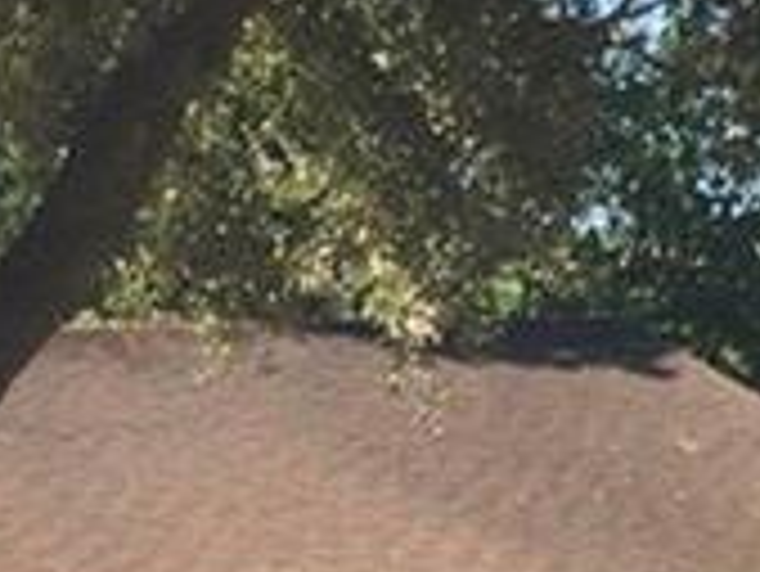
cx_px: 49
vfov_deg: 8.4
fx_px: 3867
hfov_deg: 11.1
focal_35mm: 176
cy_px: 698
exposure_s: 1/542
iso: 32
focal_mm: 4.15
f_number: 2.2
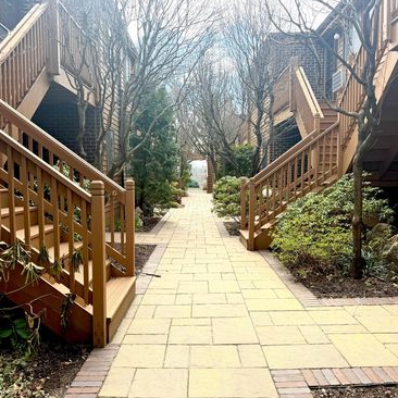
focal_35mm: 29
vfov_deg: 55.6
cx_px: 184
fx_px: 377
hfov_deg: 55.6
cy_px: 200
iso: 100
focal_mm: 6.76
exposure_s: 1/1091
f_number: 1.78
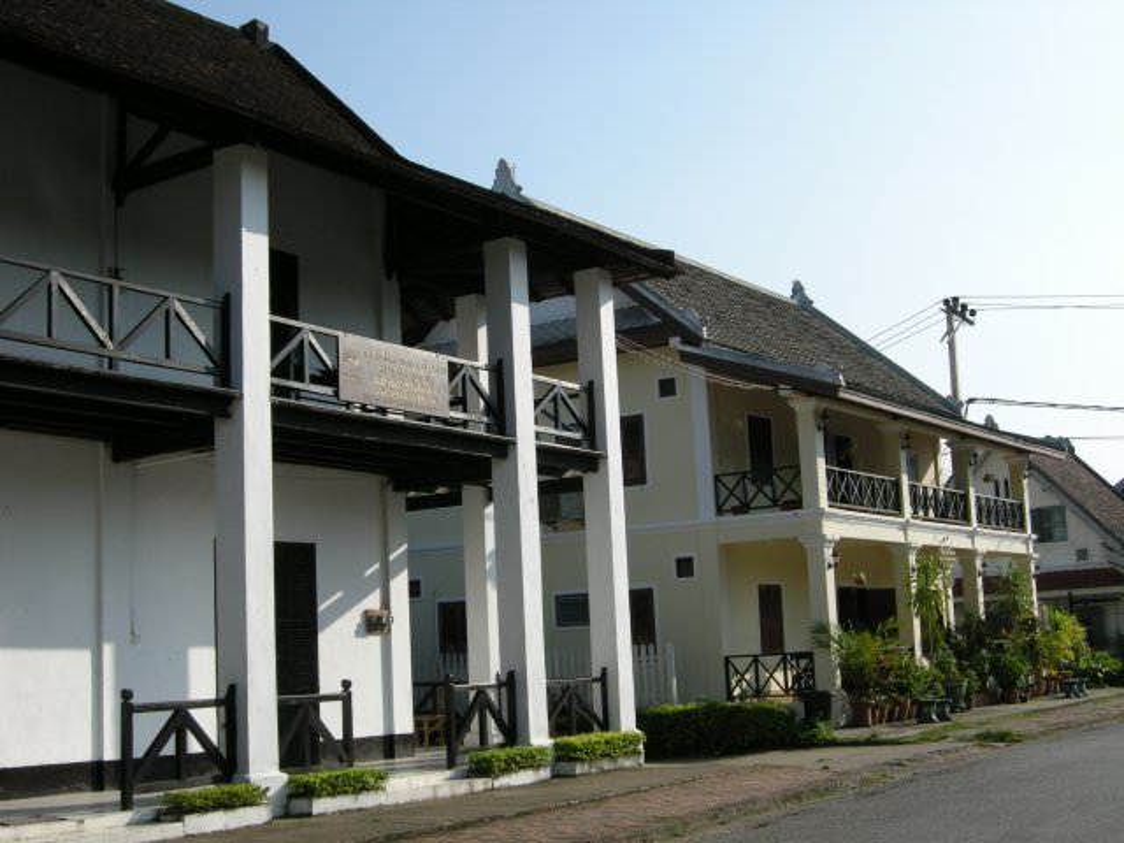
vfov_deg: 30.3
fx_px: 1559
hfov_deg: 39.7
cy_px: 422
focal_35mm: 48
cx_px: 562
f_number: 6.1
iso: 64
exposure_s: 1/290
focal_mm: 10.1
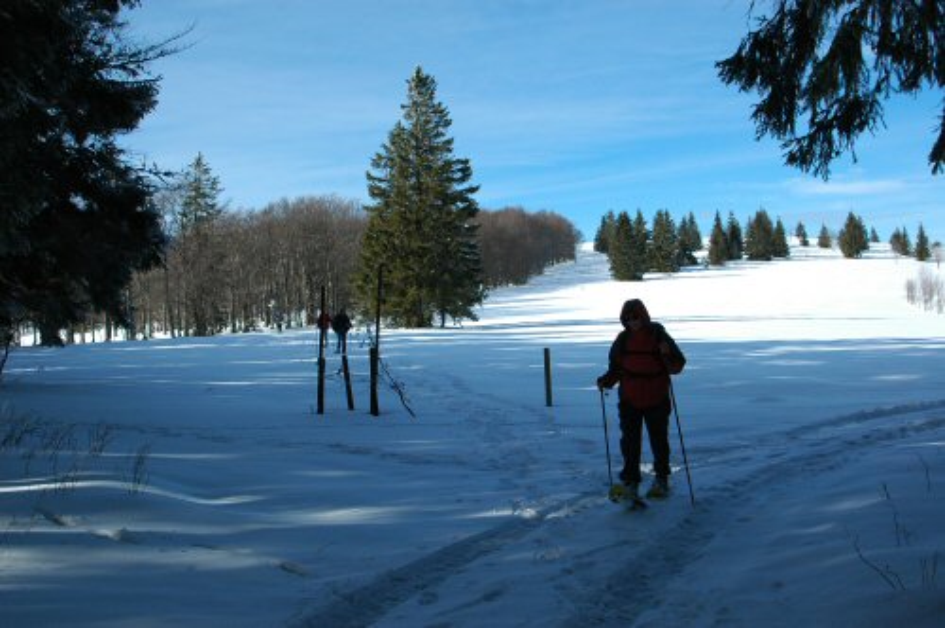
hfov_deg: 46.5
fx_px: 1101
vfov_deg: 31.8
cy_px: 314
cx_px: 472
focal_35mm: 42
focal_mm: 28
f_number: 8
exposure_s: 1/500
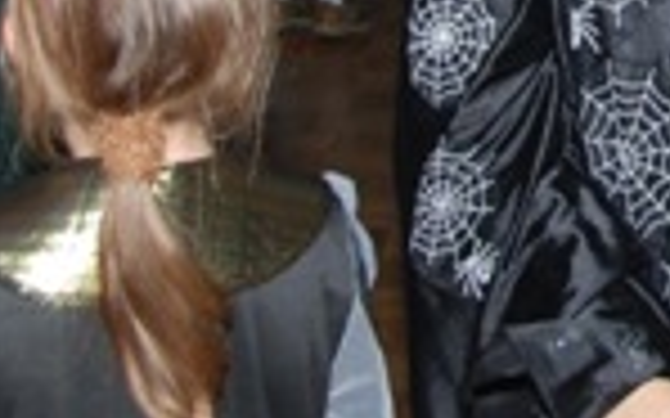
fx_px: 2647
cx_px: 1061
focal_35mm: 145
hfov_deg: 13.4
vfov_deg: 8.7
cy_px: -333
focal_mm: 22
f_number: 5
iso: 200
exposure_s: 1/60
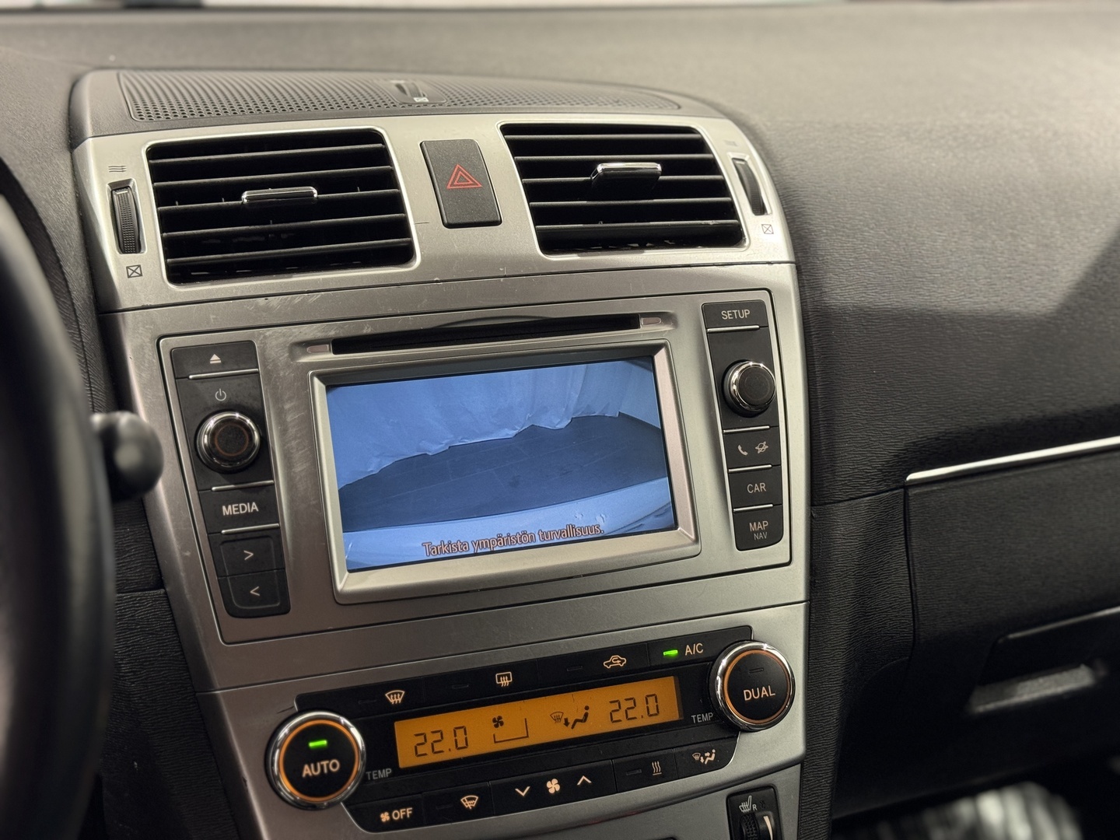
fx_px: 1553
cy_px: 420
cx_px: 560
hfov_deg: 39.7
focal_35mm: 48
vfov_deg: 30.3
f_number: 1.78
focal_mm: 6.76
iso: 160
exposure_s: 1/50
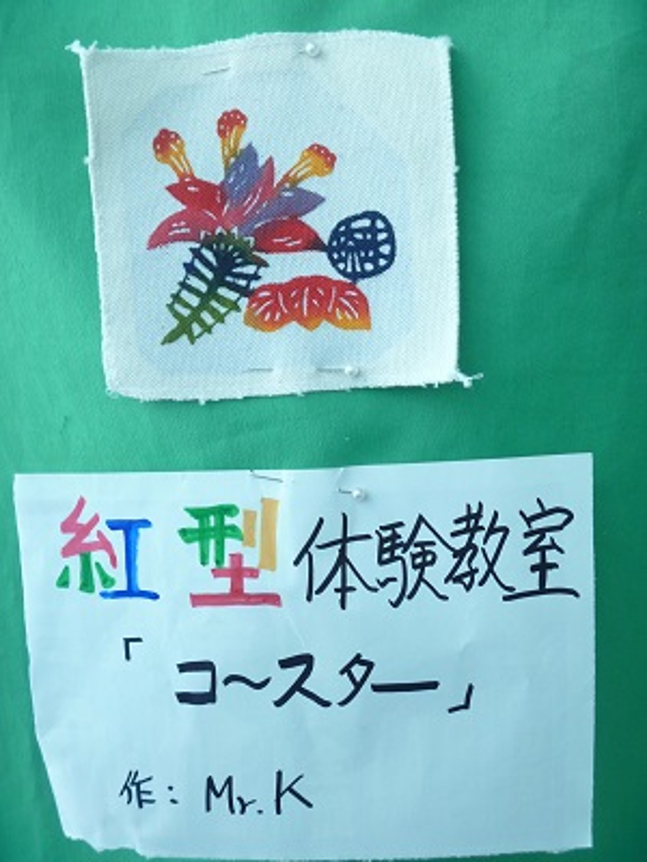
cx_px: 324
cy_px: 431
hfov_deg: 40.7
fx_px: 872
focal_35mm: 35
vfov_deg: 52.6
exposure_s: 1/30
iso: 200
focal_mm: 6.3
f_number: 3.5
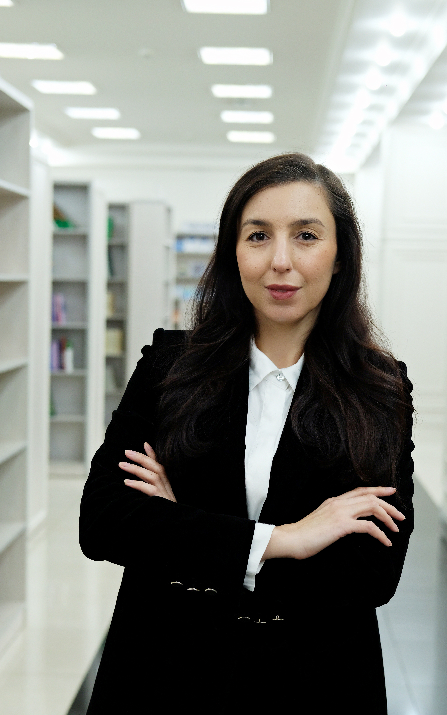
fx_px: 1247
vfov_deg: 31.9
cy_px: 418
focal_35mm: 64
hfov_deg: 20.3
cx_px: 256
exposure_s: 1/100
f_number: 2.8
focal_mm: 35
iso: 640
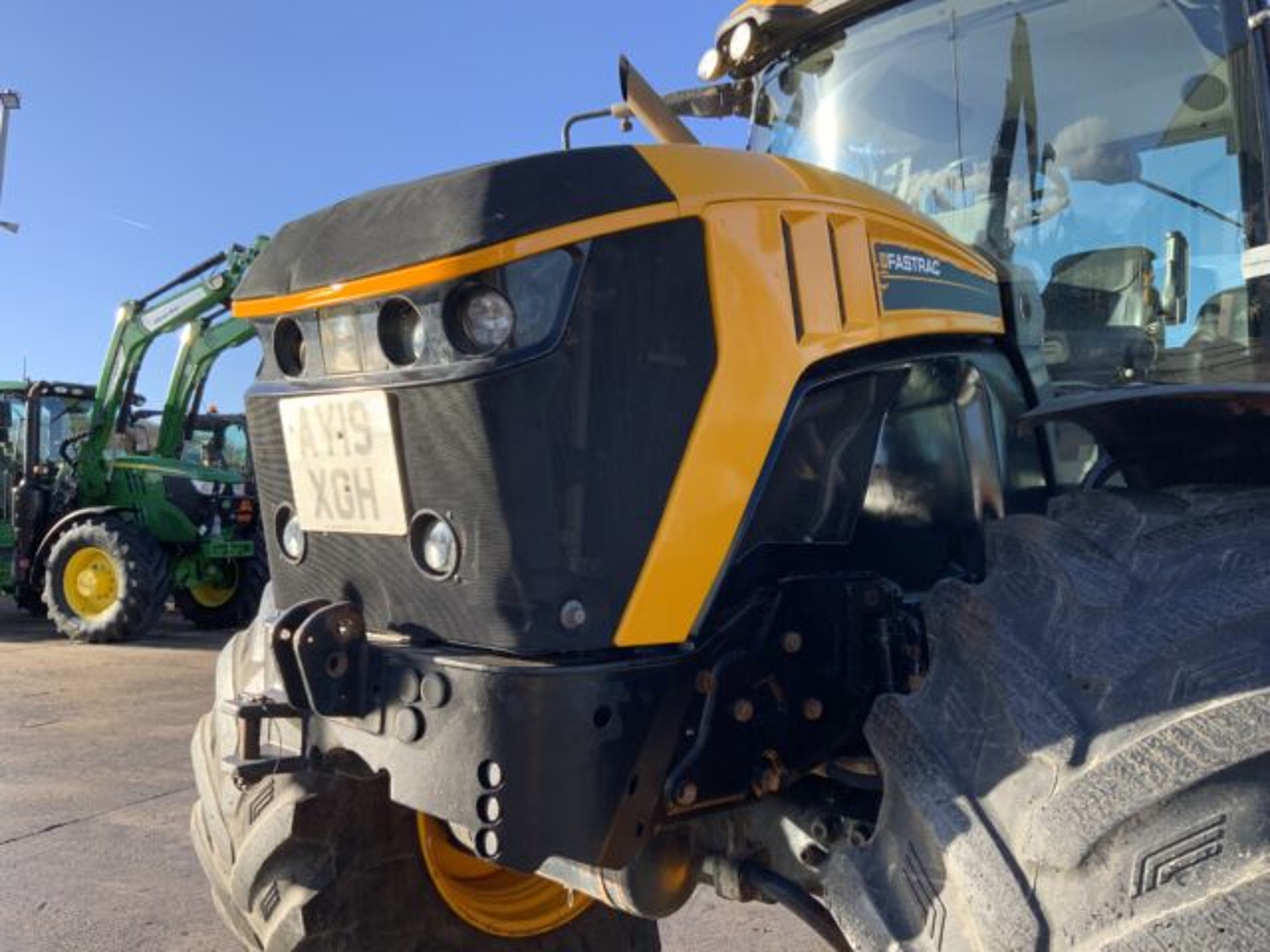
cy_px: 476
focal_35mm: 29
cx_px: 635
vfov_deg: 48.2
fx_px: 1064
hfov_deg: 61.7
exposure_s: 1/500
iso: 16
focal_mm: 3
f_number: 1.8
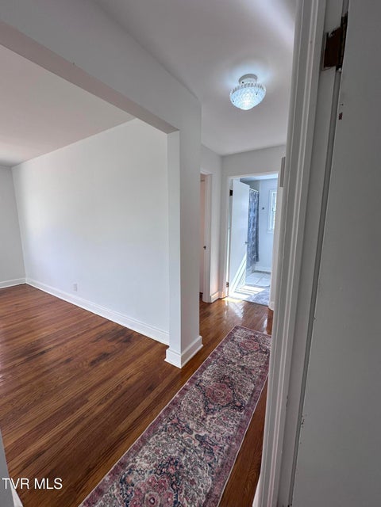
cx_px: 190
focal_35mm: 14
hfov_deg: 85.7
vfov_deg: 102.1
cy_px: 254
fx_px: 205
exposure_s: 1/120
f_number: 2.2
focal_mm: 2.22
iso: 50
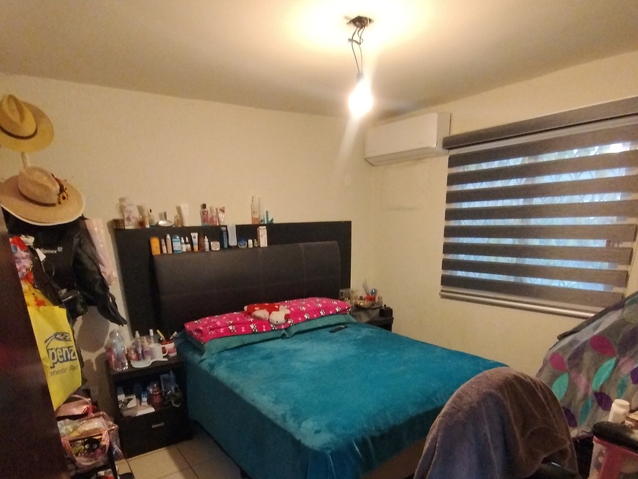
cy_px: 346
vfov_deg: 58.6
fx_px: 406
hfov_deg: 76.4
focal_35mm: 22
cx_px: 324
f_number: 2.2
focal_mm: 1.66
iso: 413
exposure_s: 1/17.1
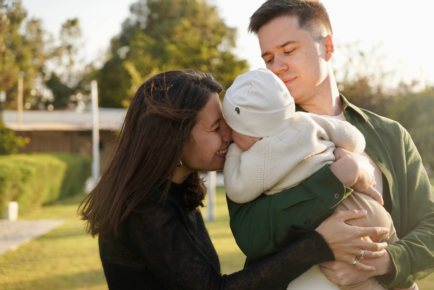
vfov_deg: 20.6
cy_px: 145
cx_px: 217
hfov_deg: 30.5
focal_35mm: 66
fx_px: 796
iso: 200
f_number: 4
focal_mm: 66
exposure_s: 1/400
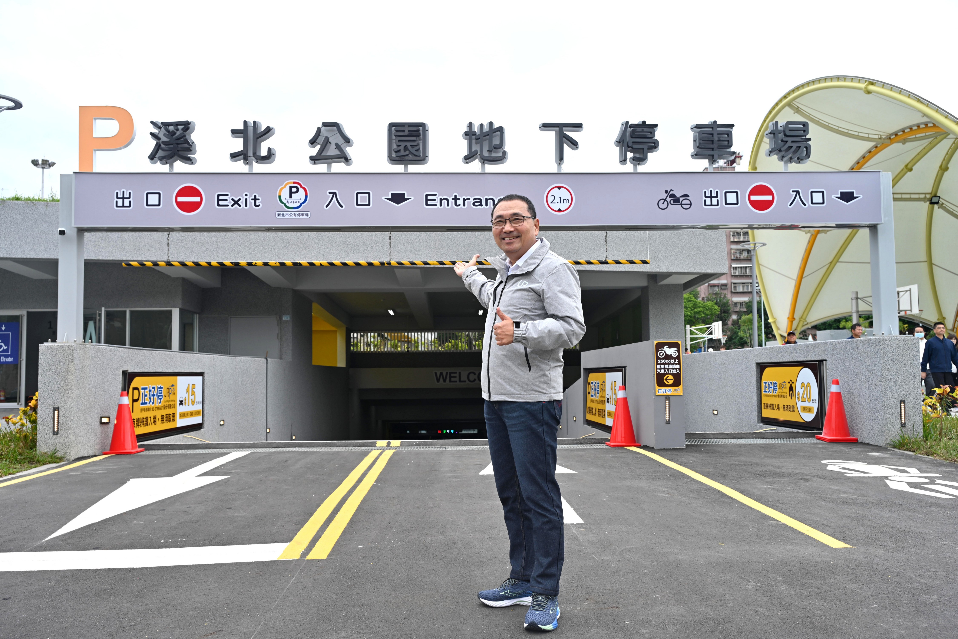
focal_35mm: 31
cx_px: 479
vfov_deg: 42.3
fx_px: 825
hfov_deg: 60.3
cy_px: 320
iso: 64
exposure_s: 1/160
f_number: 5.6
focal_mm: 31
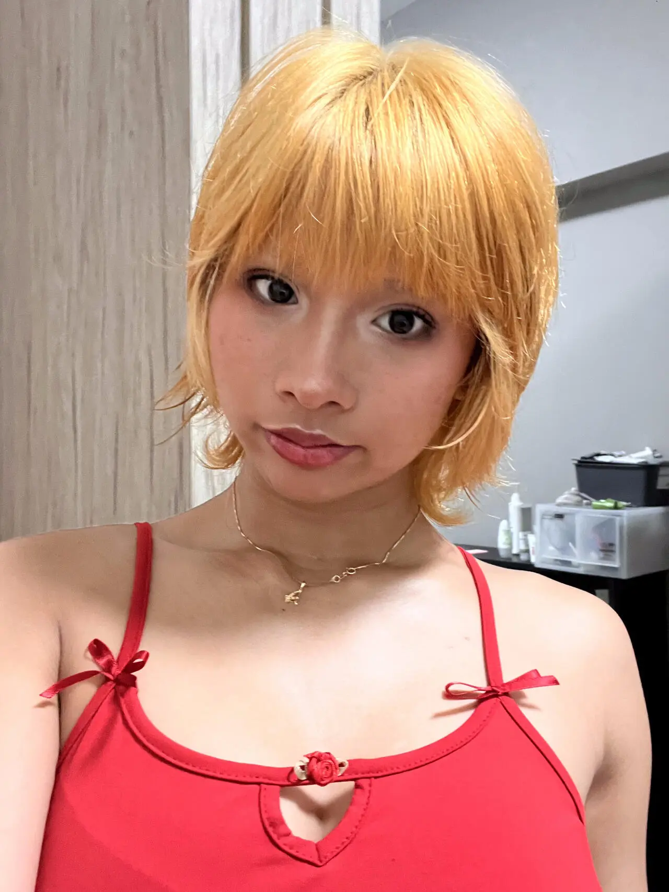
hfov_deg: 46.8
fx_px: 773
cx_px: 334
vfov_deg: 60.0
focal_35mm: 30
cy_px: 446
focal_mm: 2.71
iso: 640
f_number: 2.2
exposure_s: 1/25
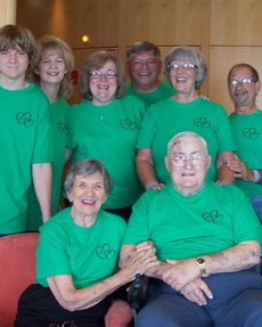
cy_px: 166
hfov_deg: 31.5
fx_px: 465
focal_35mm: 48
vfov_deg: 38.8
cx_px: 117
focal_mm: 5.85
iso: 200
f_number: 2.8
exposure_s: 1/30
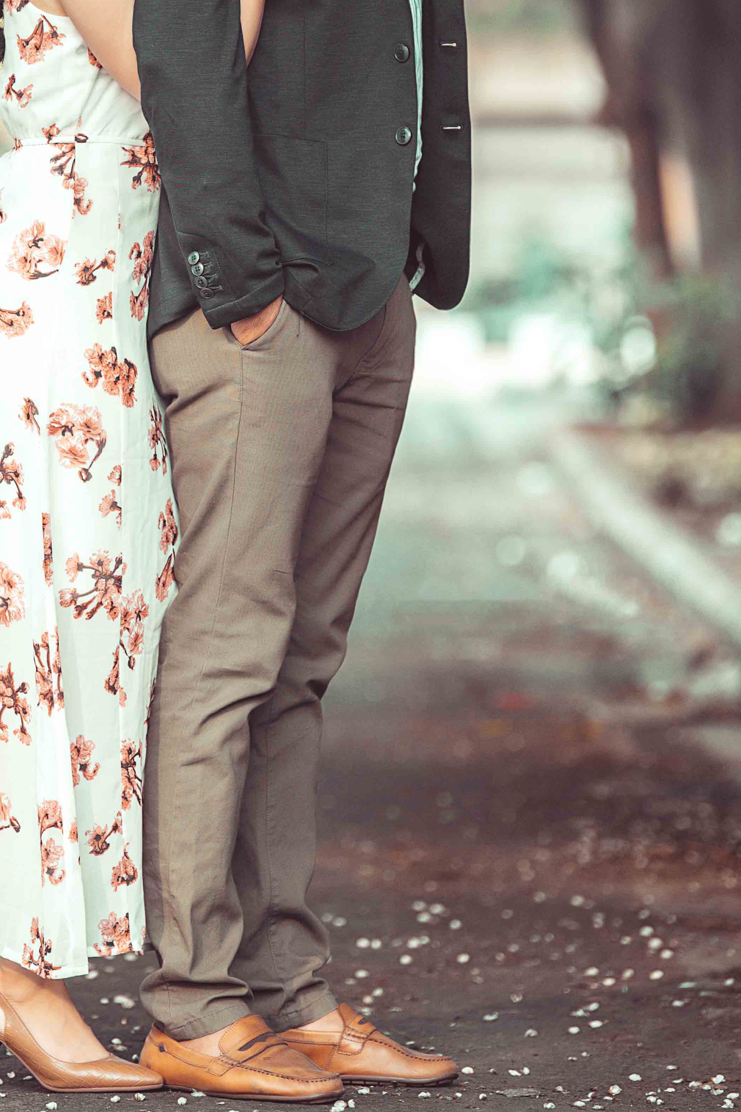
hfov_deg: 4.8
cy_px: 179
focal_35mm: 286
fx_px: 8831
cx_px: 134
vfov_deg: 7.2
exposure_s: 1/320
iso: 250
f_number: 2.8
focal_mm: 150
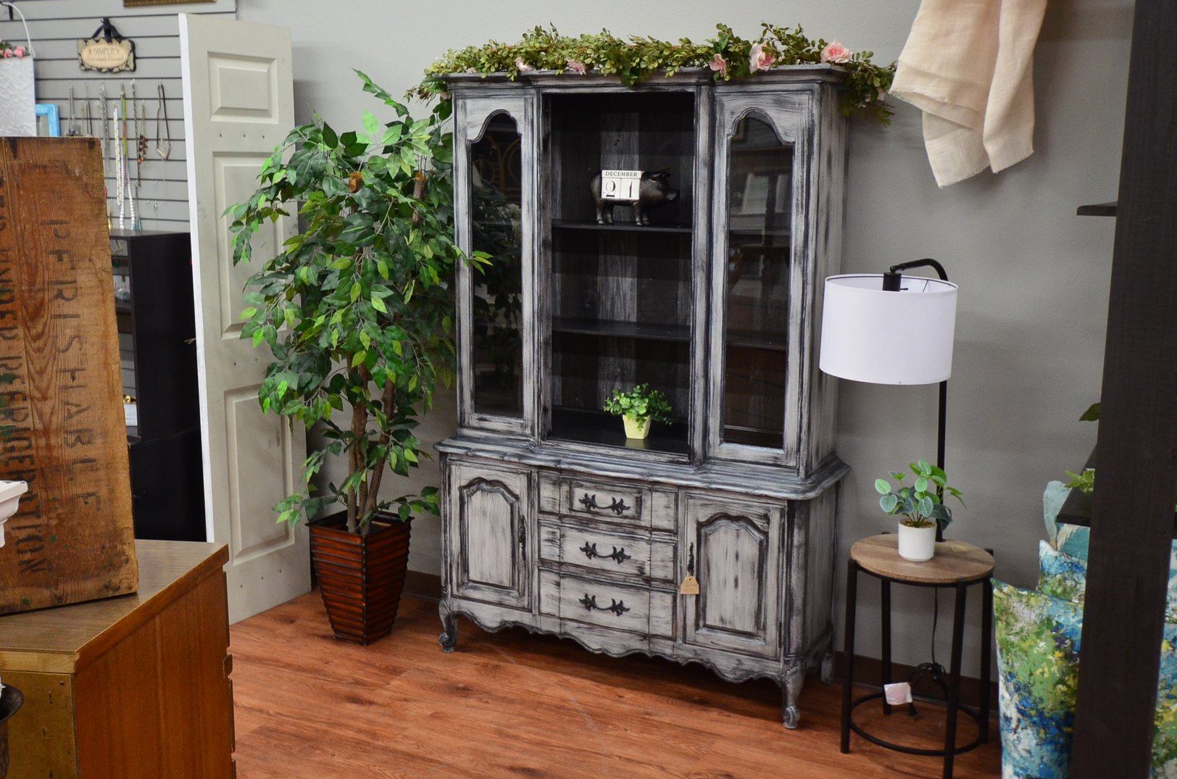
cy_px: 370
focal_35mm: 38
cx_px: 615
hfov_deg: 50.8
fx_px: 1240
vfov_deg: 34.9
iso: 1000
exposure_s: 1/50
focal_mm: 24
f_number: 5
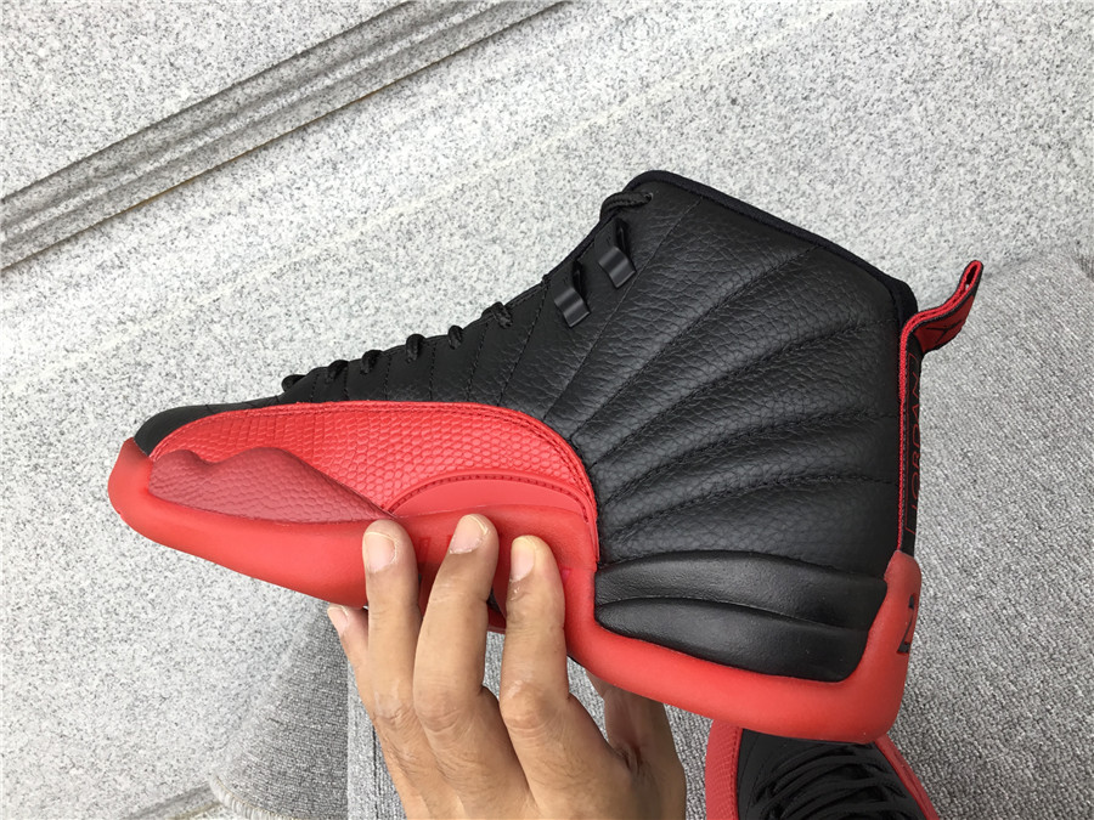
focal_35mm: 31
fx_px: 980
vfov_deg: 45.4
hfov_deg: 58.4
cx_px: 547
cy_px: 410
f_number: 2.4
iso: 25
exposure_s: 1/150
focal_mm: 3.3
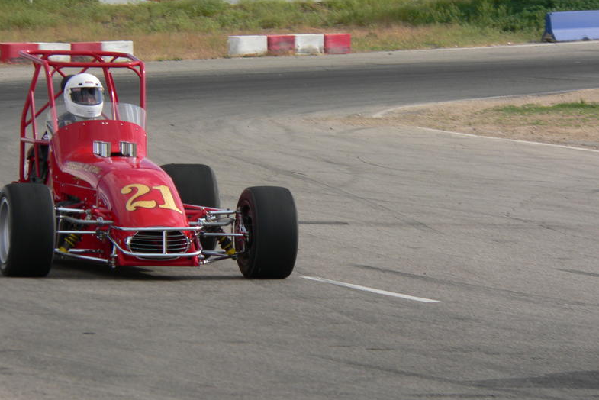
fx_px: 4877
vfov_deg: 4.7
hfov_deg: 7.0
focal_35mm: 293
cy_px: 212
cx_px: 300
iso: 80
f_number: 5.2
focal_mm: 46.7
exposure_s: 1/500
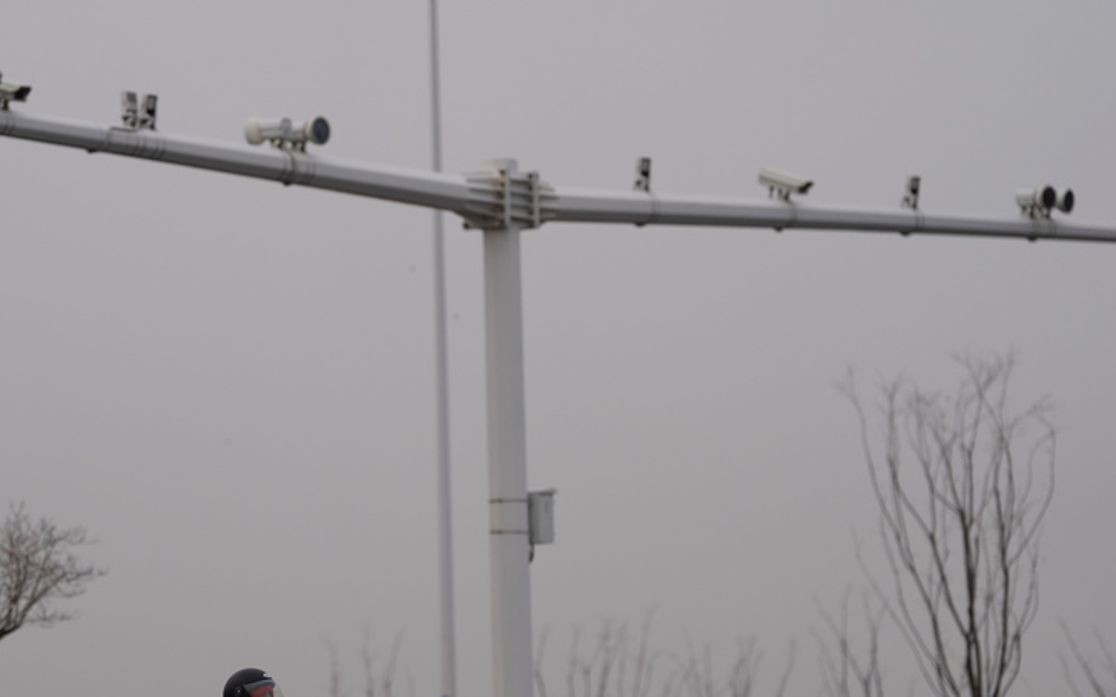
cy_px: 517
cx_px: 348
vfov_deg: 6.9
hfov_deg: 11.0
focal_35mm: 191
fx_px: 5808
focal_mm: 133
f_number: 2.8
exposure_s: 1/2500
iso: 320
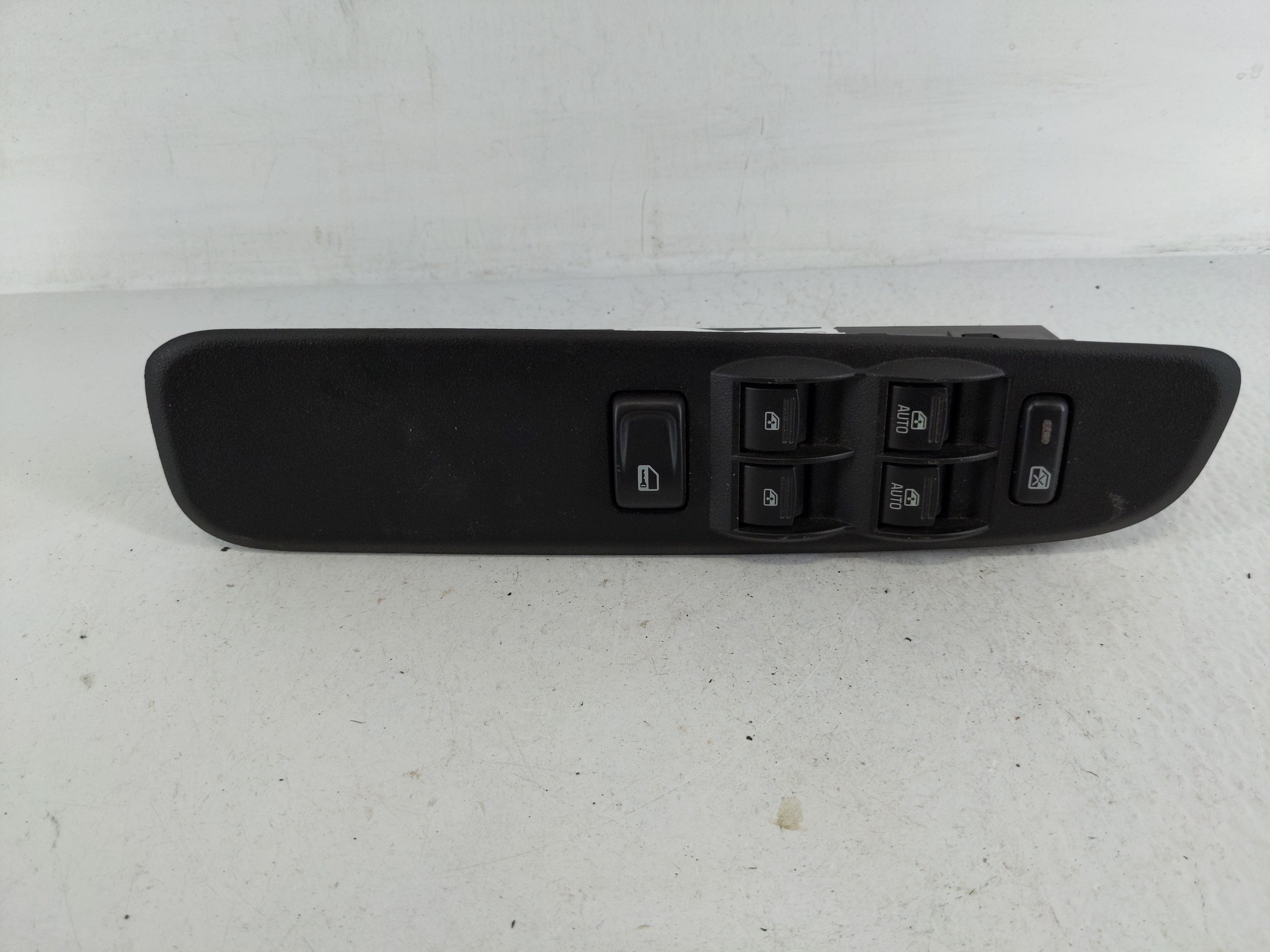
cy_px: 476
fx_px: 917
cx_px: 635
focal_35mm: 25
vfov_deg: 54.9
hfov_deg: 69.4
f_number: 1.73
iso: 59
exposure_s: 1/125
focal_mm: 4.38
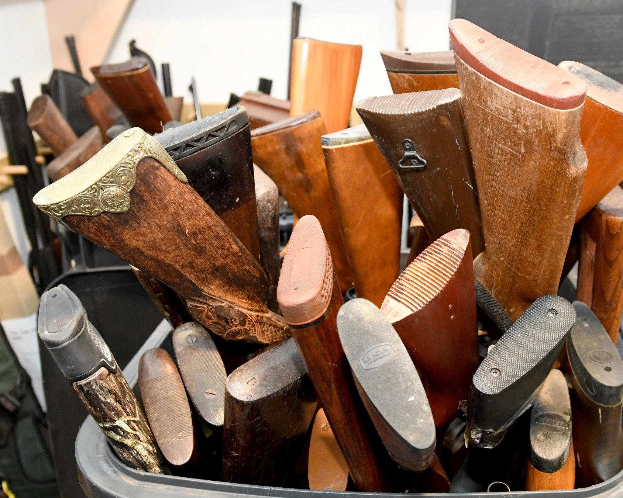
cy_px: 247
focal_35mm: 41
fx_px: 756
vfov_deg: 36.5
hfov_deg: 44.7
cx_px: 351
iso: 2500
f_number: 4
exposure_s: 1/30
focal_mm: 24
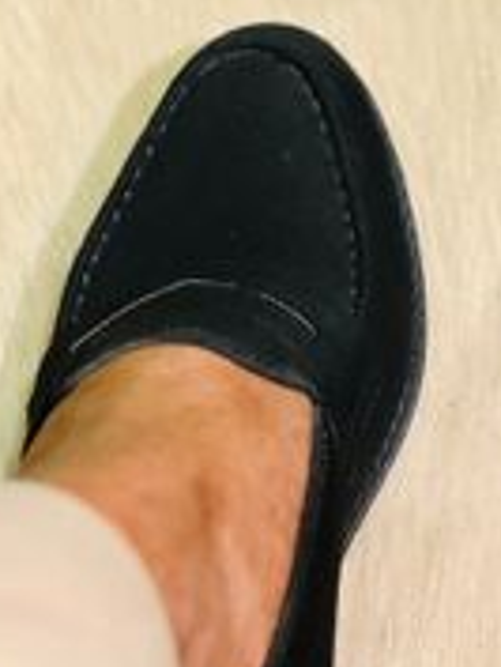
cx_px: 524
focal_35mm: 174
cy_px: 618
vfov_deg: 11.3
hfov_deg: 8.5
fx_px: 3354
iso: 800
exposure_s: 1/33
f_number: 2.8
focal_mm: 9
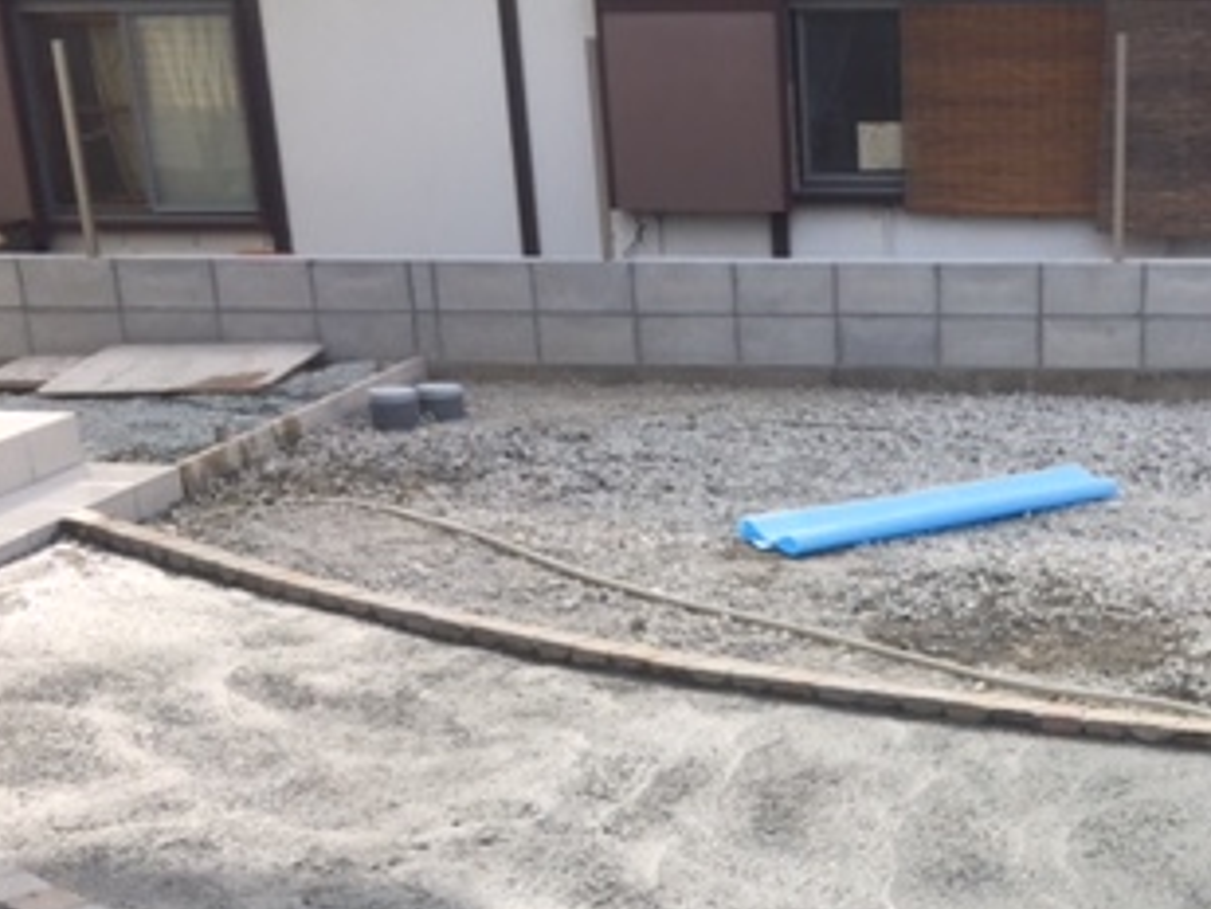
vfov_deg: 23.3
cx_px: 1039
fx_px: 2100
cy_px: 936
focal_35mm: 60
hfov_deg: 31.0
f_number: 2.2
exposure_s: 1/824
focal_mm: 4.15
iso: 32
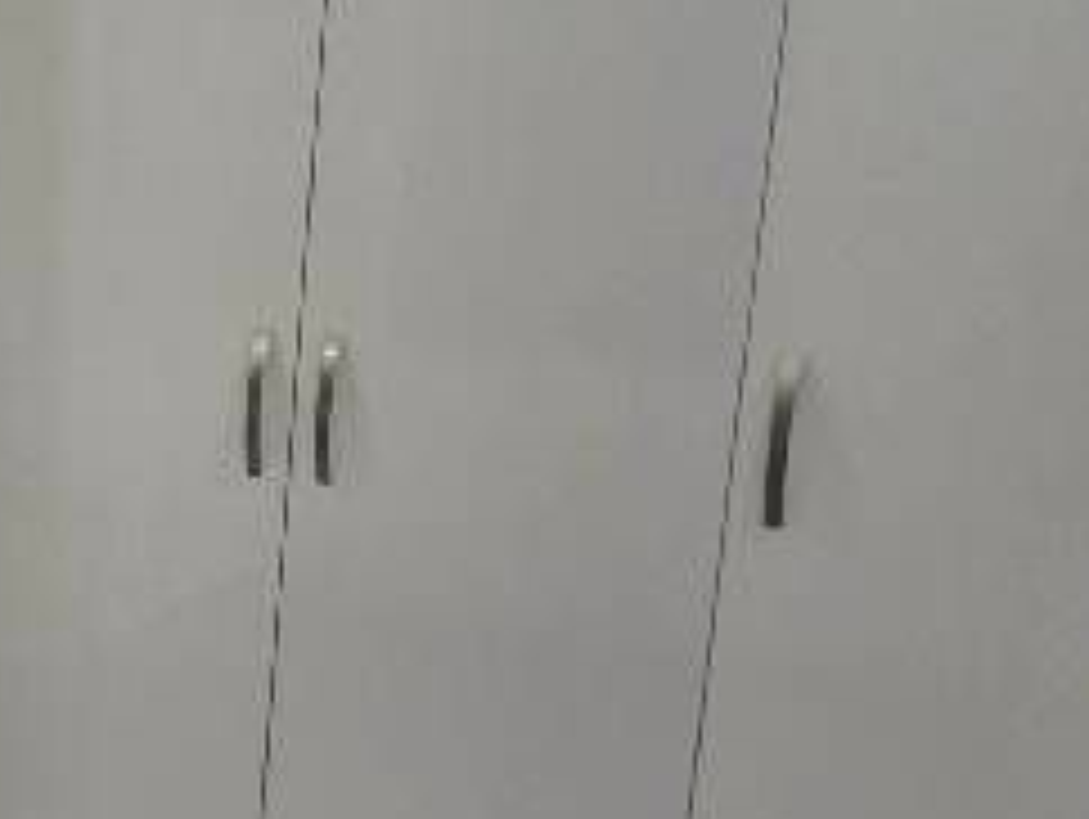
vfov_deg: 26.6
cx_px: -936
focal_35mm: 55
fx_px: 1732
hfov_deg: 21.1
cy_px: 486
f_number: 1.9
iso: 125
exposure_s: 1/101
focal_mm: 2.2
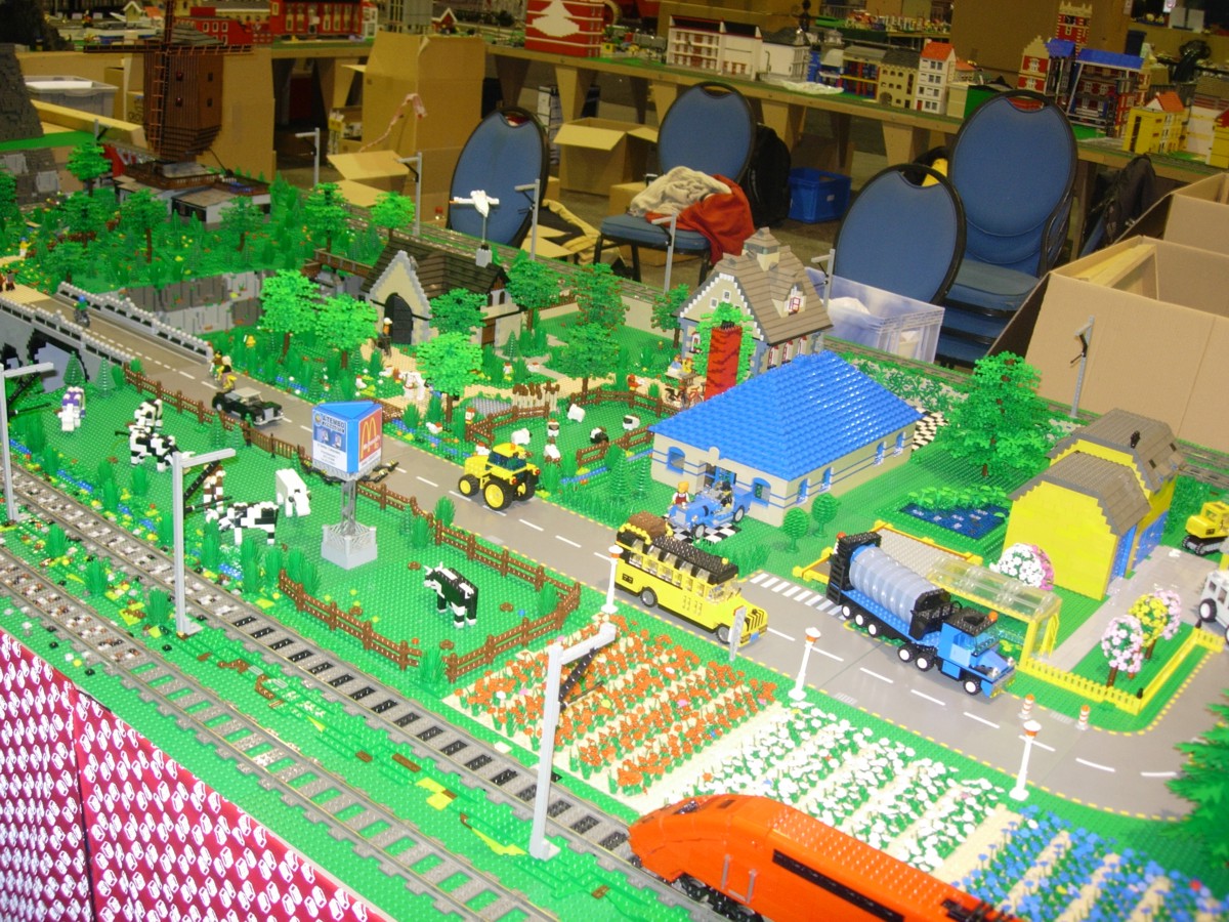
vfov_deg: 37.7
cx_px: 614
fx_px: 1349
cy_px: 461
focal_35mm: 38
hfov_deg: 49.0
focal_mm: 7.8
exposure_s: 1/10
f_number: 2.8
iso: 79
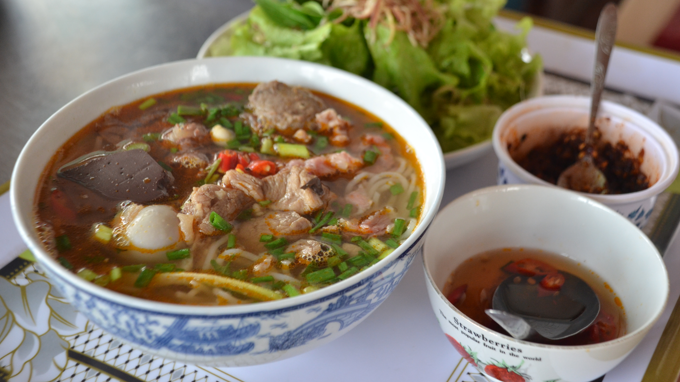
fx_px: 920
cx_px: 339
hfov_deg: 40.6
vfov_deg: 23.5
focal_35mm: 51
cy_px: 163
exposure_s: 1/250
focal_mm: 32
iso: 800
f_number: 4.2
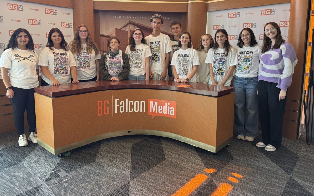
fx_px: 222
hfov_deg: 70.4
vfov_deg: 47.3
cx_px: 154
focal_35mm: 26
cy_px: 79
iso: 160
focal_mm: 6.76
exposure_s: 1/115
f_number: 1.78
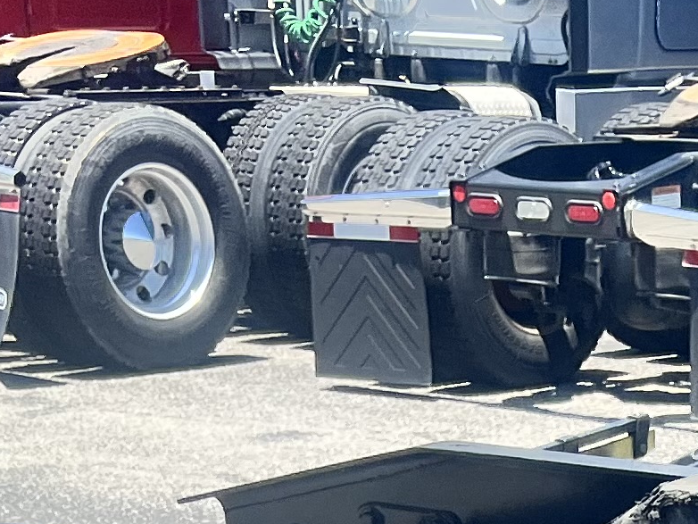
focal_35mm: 134
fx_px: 2703
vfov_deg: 9.6
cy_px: 1338
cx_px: 838
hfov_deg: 14.3
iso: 50
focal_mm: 5.7
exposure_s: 1/1869
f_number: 1.5
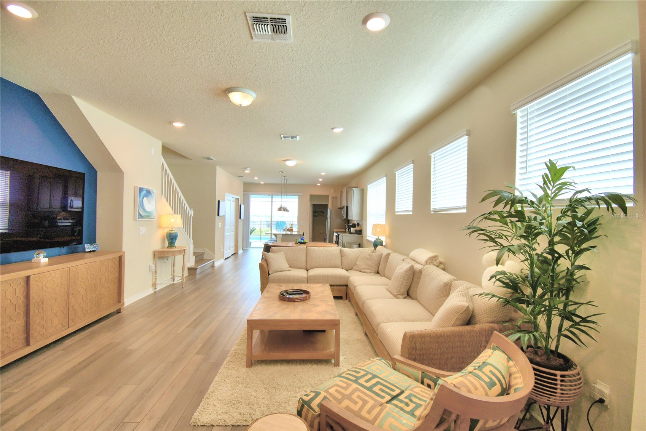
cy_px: 216
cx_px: 323
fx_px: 269
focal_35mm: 15
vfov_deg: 77.3
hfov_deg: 100.4
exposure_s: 1/125
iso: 220
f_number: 4.5
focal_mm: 10
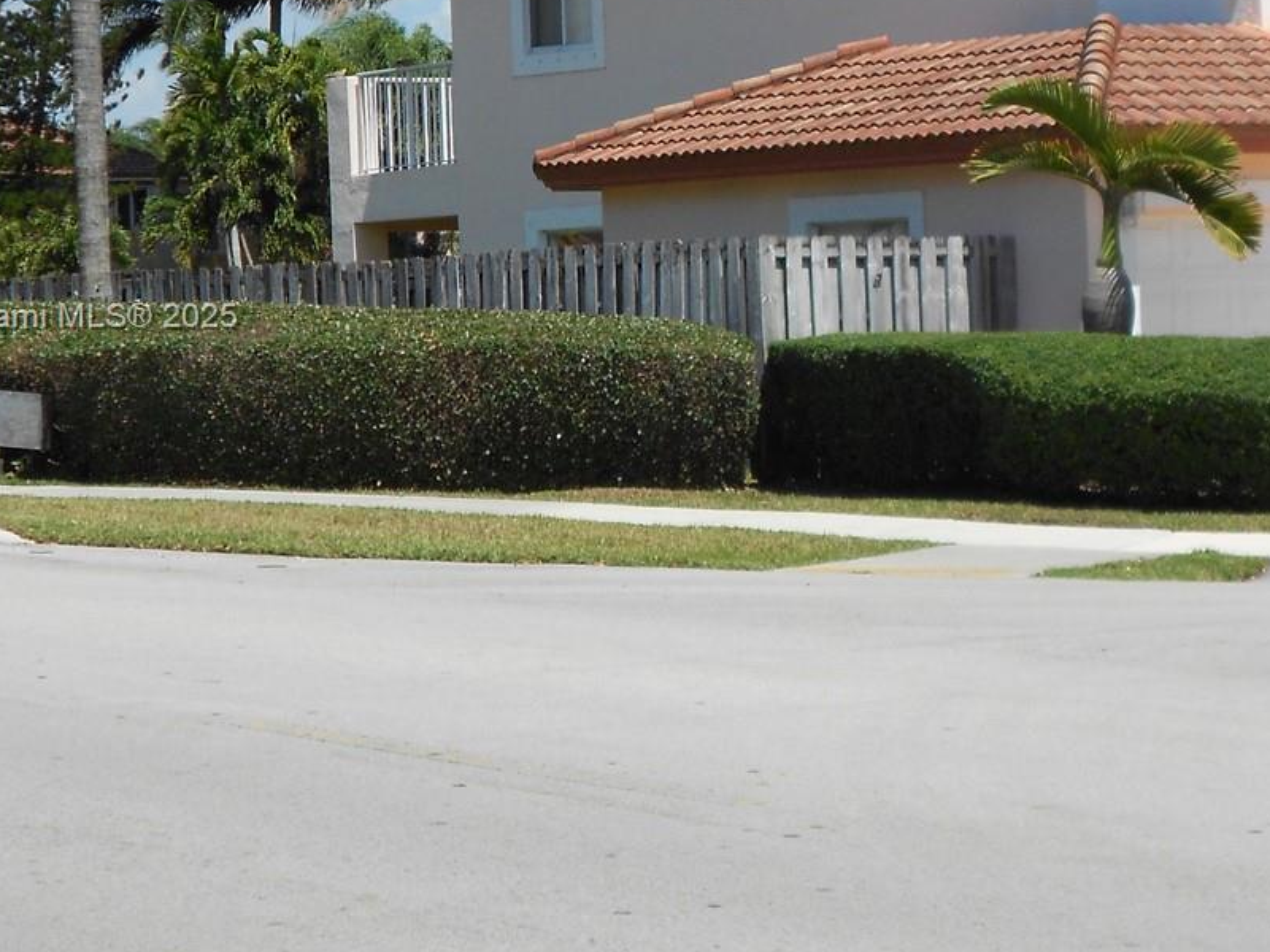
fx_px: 4843
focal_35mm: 132
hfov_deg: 14.9
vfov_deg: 11.2
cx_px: 1000
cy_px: 319
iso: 80
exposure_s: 1/640
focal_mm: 11.6
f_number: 5.3
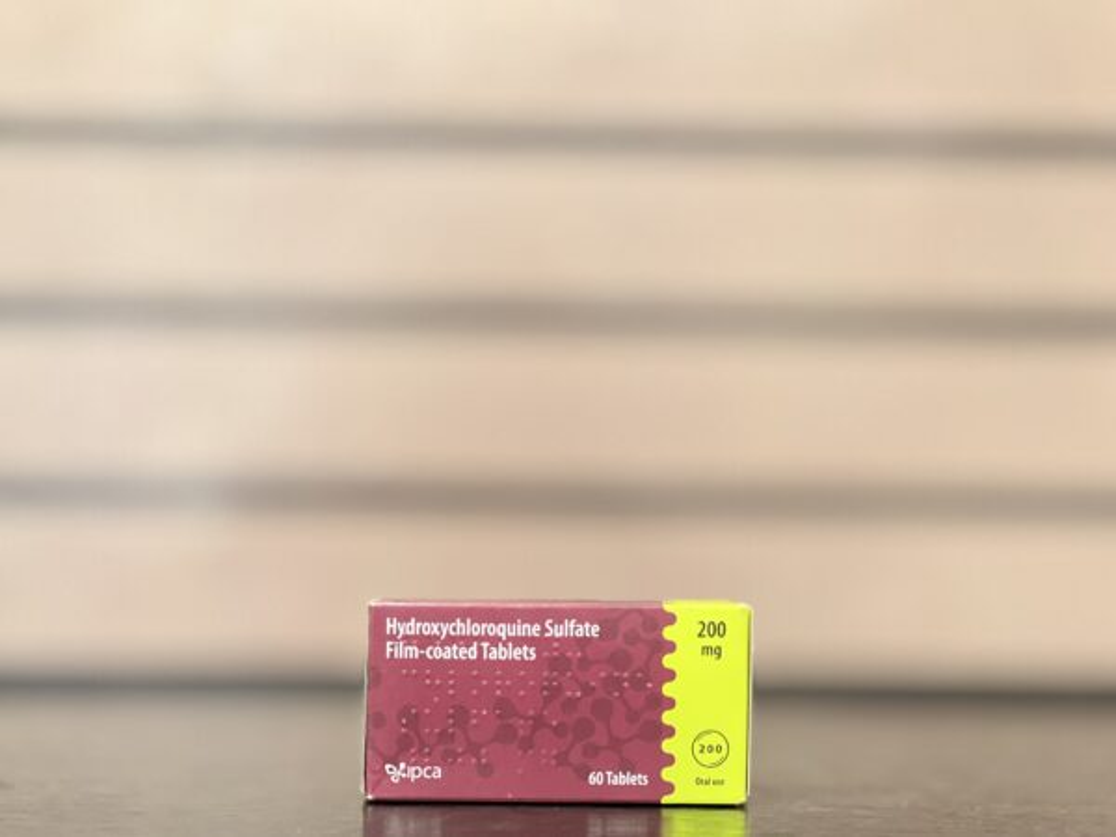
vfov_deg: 19.1
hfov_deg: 25.3
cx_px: 558
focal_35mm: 77
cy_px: 418
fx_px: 2482
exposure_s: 1/14
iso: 400
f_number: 2.8
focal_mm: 9
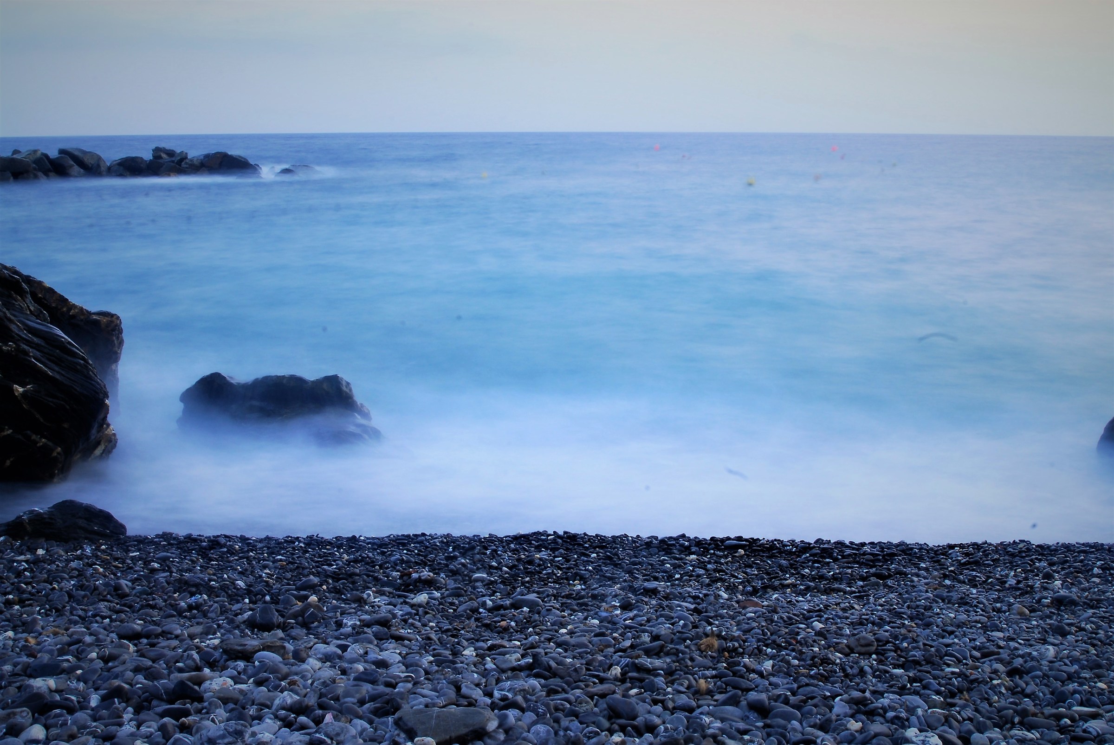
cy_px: 372
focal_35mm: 42
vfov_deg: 32.0
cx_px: 557
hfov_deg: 46.4
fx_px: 1301
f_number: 22
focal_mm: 28
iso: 100
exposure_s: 6
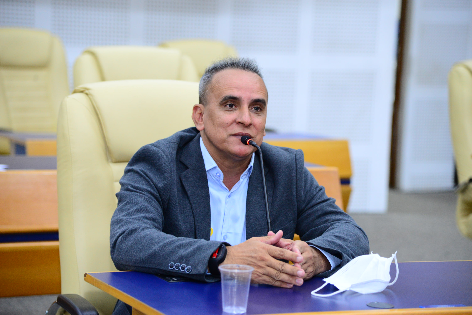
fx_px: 1574
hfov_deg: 17.1
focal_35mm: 120
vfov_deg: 11.4
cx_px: 236
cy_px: 158
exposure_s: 1/80
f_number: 4
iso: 2000
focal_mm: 120
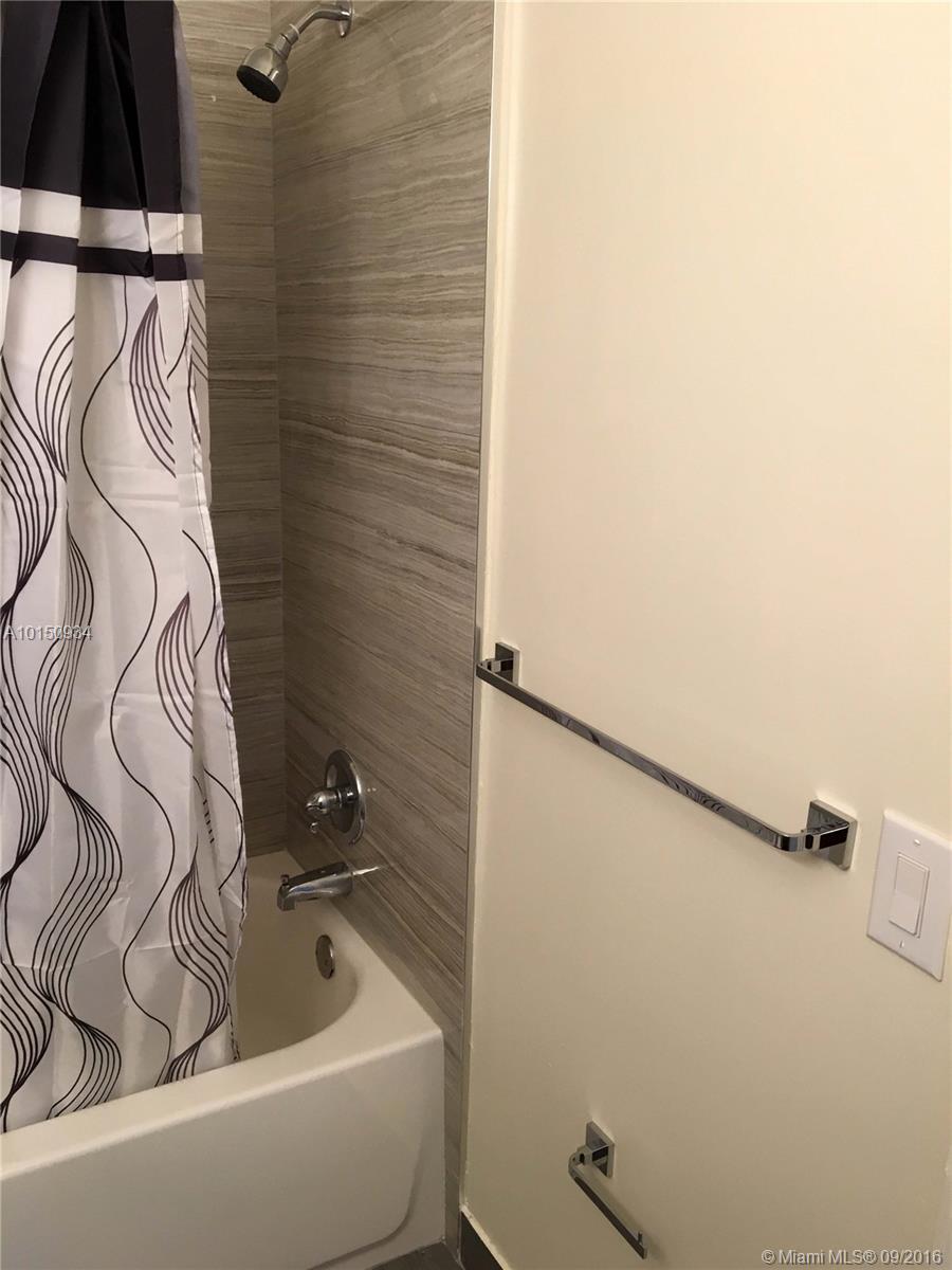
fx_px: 1063
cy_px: 635
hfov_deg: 48.2
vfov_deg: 61.7
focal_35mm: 29
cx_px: 476
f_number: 2.2
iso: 64
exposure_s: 1/30
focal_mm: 4.15
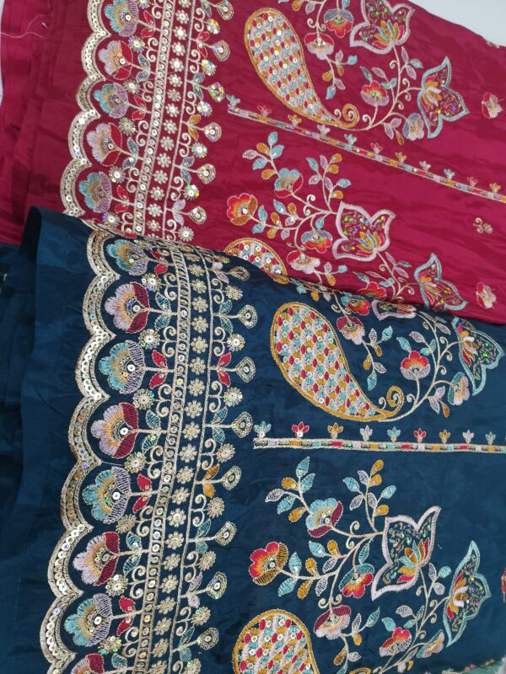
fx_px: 448
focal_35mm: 23
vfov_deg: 73.9
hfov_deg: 58.9
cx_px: 253
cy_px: 337
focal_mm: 6.4
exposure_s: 1/50
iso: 40
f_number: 1.8
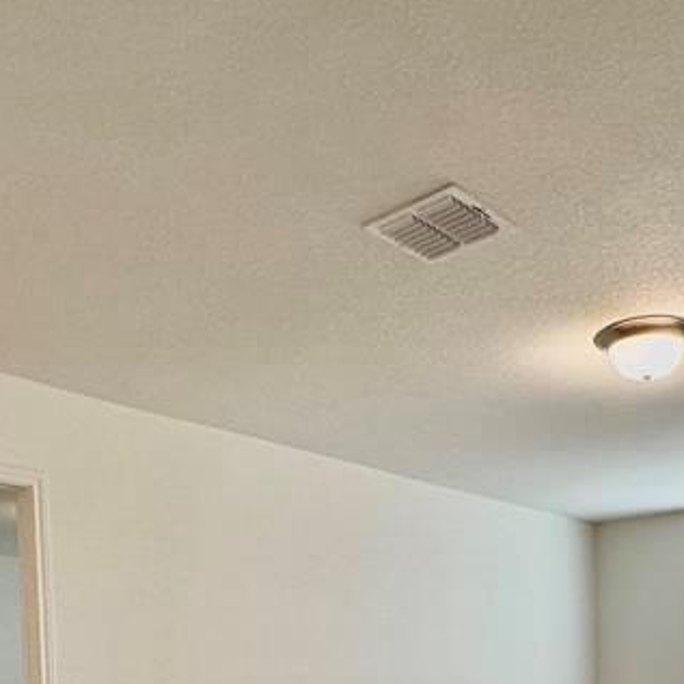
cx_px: 498
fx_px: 894
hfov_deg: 40.9
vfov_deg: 35.9
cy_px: 744
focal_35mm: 40
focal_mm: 2.22
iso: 160
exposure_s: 1/120
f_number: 2.2
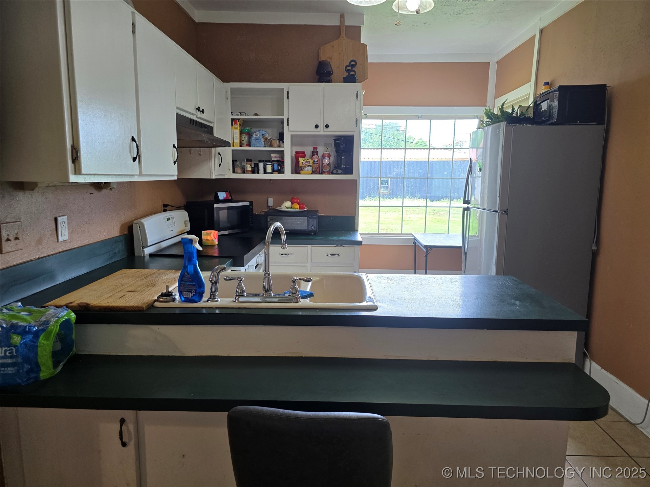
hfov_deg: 73.9
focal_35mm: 23
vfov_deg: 58.9
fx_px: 432
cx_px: 325
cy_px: 244
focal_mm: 6.3
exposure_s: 1/120
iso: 125
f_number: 1.7
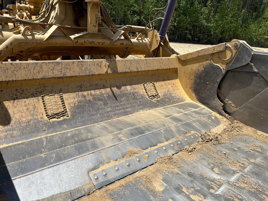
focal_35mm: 26
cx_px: 134
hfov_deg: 67.3
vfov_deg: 53.1
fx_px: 201
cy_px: 100
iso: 50
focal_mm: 5.7
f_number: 1.5
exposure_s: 1/5076
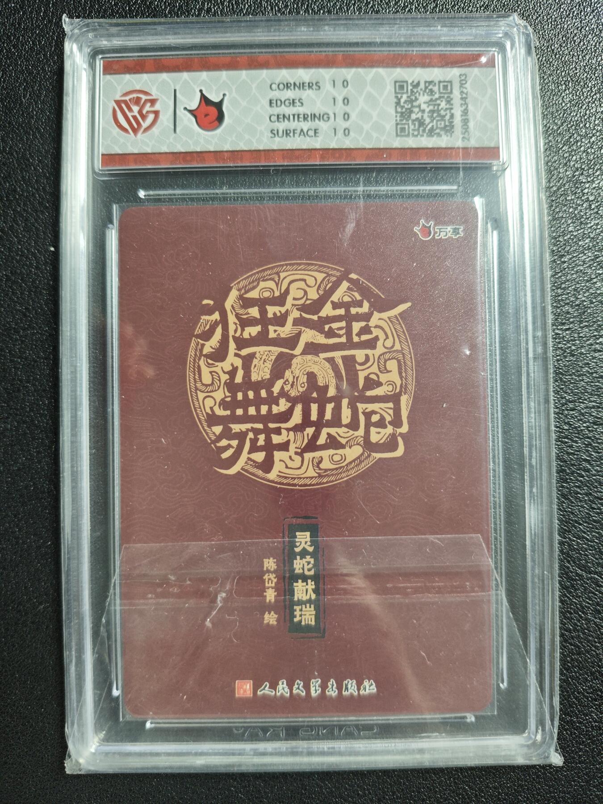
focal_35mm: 26
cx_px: 302
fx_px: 604
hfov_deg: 53.1
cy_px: 402
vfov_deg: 67.3
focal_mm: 4.94
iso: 400
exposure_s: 1/100
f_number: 1.5
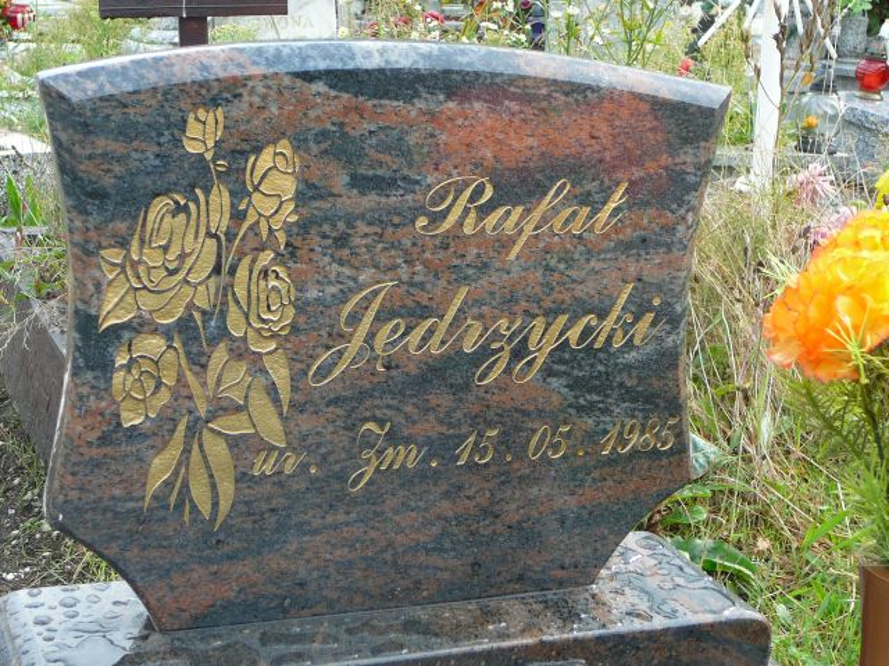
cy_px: 333
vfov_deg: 24.8
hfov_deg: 32.7
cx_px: 444
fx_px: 1515
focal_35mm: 59
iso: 80
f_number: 3.5
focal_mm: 8.7
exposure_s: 1/125
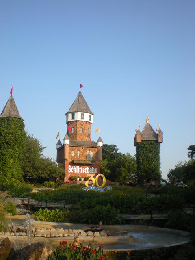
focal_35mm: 38
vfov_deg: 49.0
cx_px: 98
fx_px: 285
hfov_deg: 37.7
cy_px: 130
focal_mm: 6.3
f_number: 4.6
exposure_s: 1/216
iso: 64
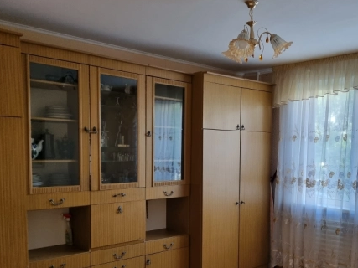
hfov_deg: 48.7
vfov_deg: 37.1
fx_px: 393
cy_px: 187
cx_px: 215
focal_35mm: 38
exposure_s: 1/100
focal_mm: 5.4
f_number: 1.8
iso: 250
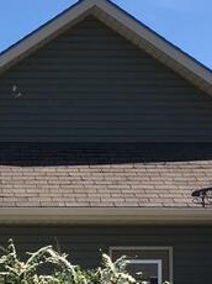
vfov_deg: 19.6
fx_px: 794
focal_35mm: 97
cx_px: -2
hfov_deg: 14.9
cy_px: 296
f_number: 2.2
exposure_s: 1/1083
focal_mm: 4.15
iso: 25
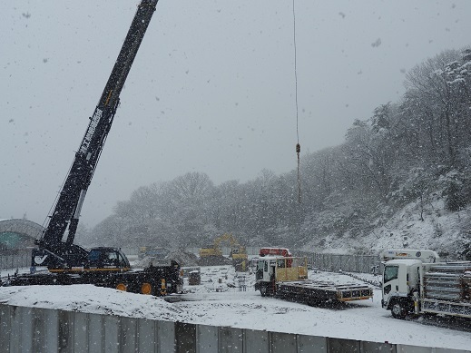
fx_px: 544
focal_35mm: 40
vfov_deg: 35.9
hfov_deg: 46.8
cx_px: 236
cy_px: 176
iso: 100
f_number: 3.8
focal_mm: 7.2
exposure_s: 1/400
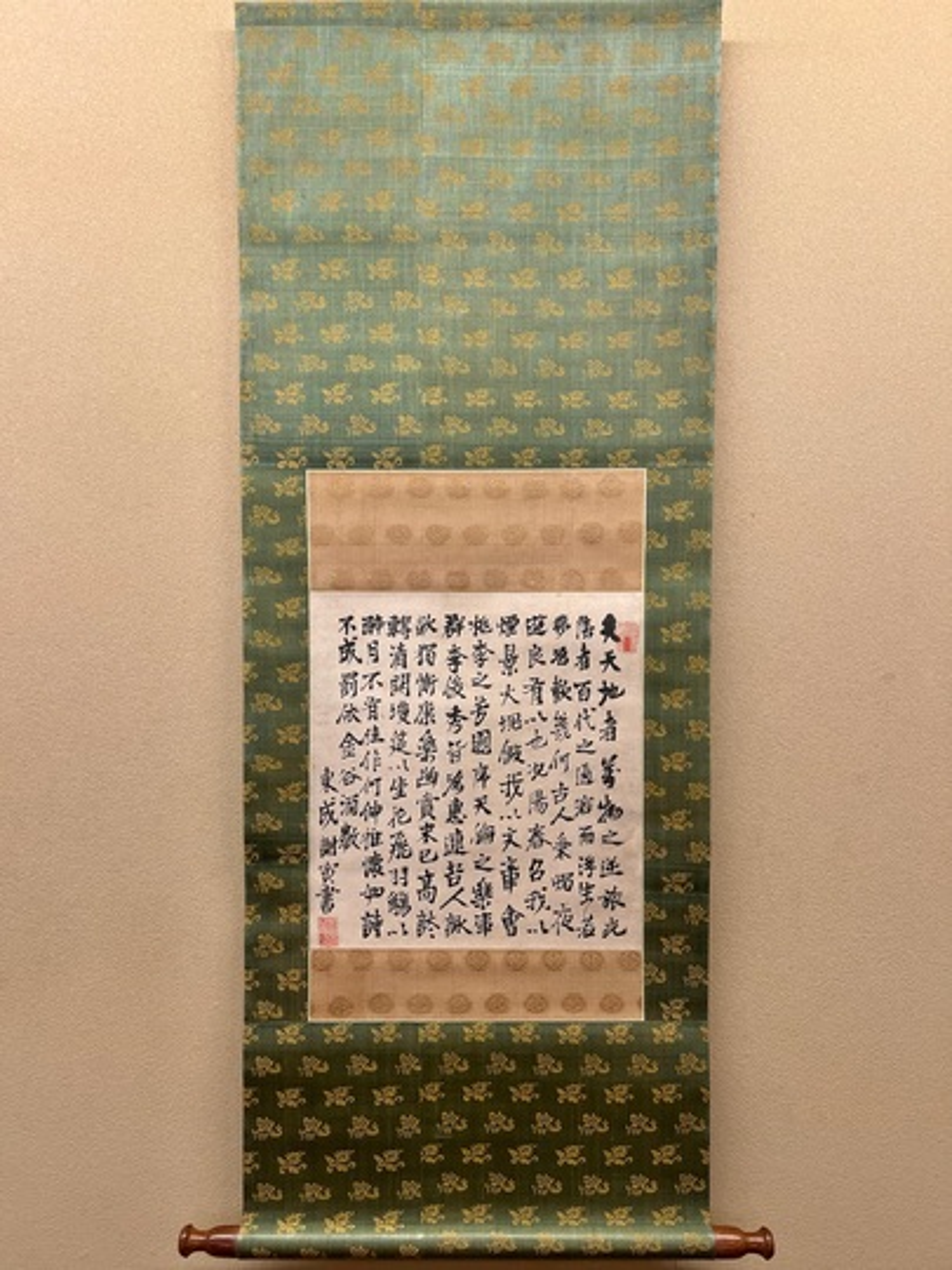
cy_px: 635
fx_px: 953
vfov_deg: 67.3
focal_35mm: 26
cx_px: 476
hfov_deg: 53.1
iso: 100
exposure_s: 1/120
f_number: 1.5
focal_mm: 5.7
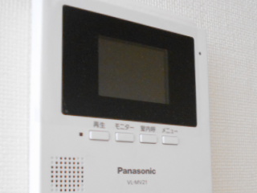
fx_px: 386
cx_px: 170
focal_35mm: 52
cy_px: 154
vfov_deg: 27.5
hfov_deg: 36.5
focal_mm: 4.6
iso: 400
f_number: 3.2
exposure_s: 1/30
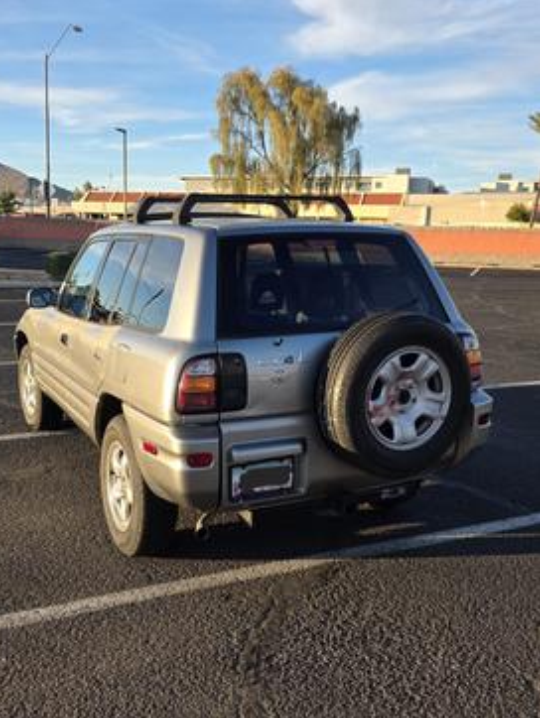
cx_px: 260
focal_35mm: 24
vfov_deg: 71.6
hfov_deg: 56.9
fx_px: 499
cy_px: 367
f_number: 1.7
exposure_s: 1/1667
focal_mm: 6.3
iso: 80
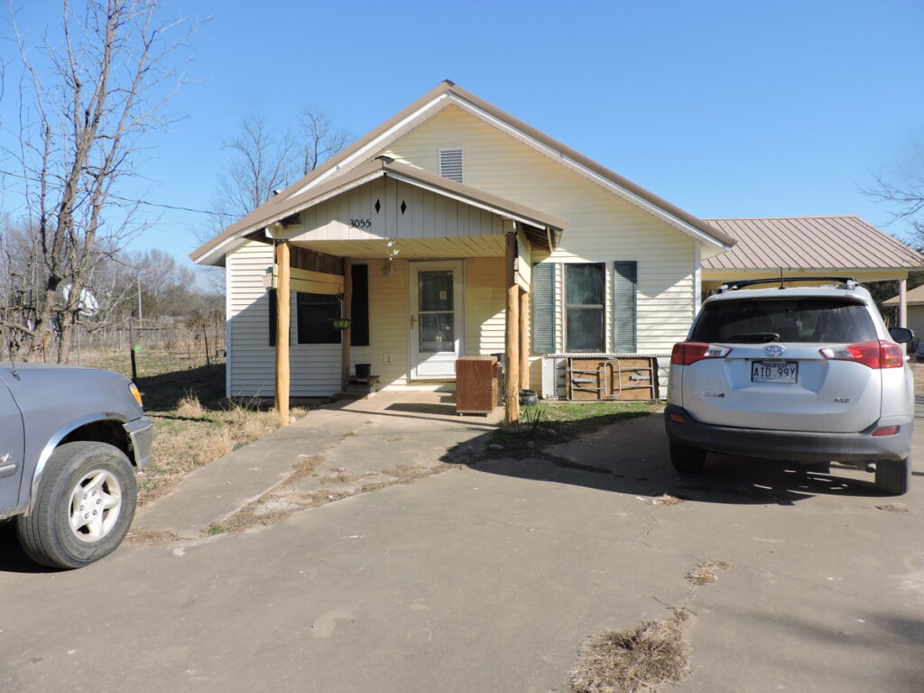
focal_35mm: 24
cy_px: 346
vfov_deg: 56.8
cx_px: 462
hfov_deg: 71.6
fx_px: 641
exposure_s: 1/1000
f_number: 3
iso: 100
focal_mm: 4.3
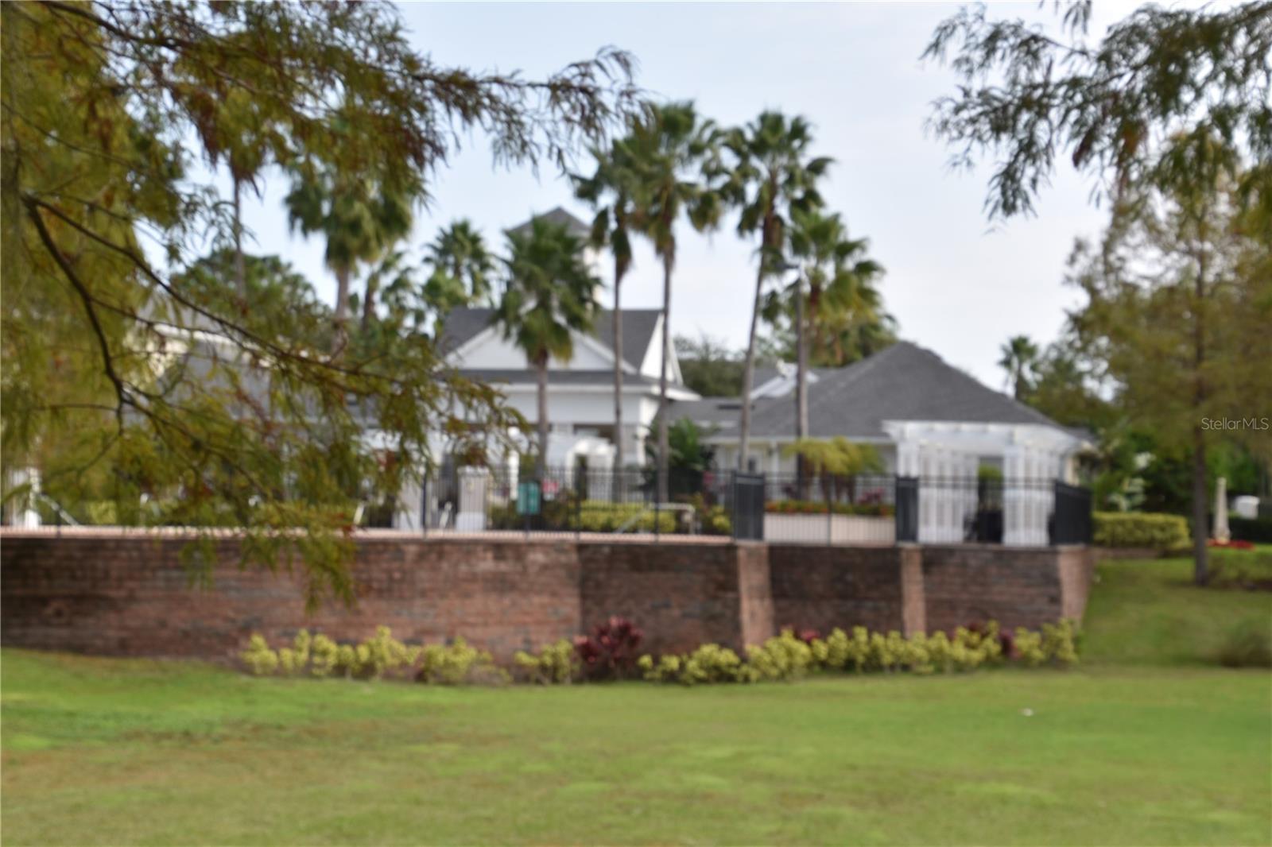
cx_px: 636
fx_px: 2755
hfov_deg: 26.0
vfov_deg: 17.5
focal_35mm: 78
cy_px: 424
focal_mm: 52
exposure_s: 1/200
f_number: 8
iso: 100
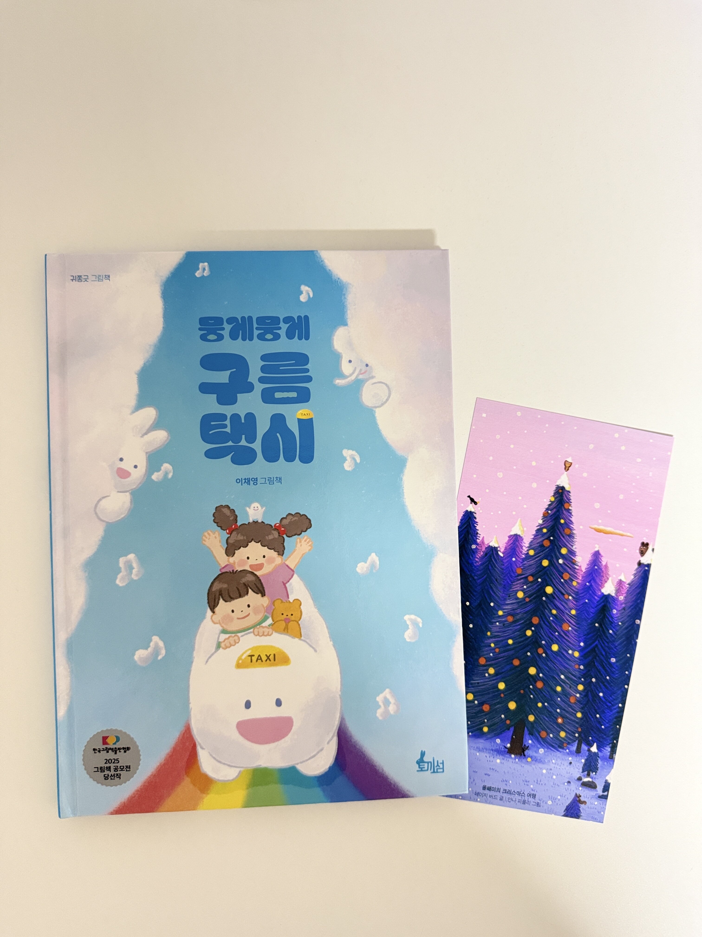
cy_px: 468
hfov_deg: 56.8
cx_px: 351
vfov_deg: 71.6
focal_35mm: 24
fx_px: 649
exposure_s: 1/60
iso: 500
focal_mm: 6.76
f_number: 1.78
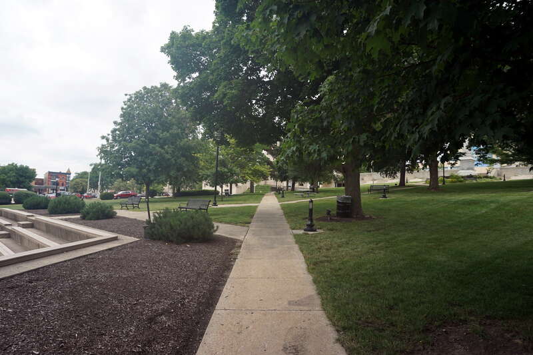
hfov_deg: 73.8
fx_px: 355
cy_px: 178
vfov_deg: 53.1
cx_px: 266
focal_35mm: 24
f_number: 5.6
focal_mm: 16
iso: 100
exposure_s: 1/200
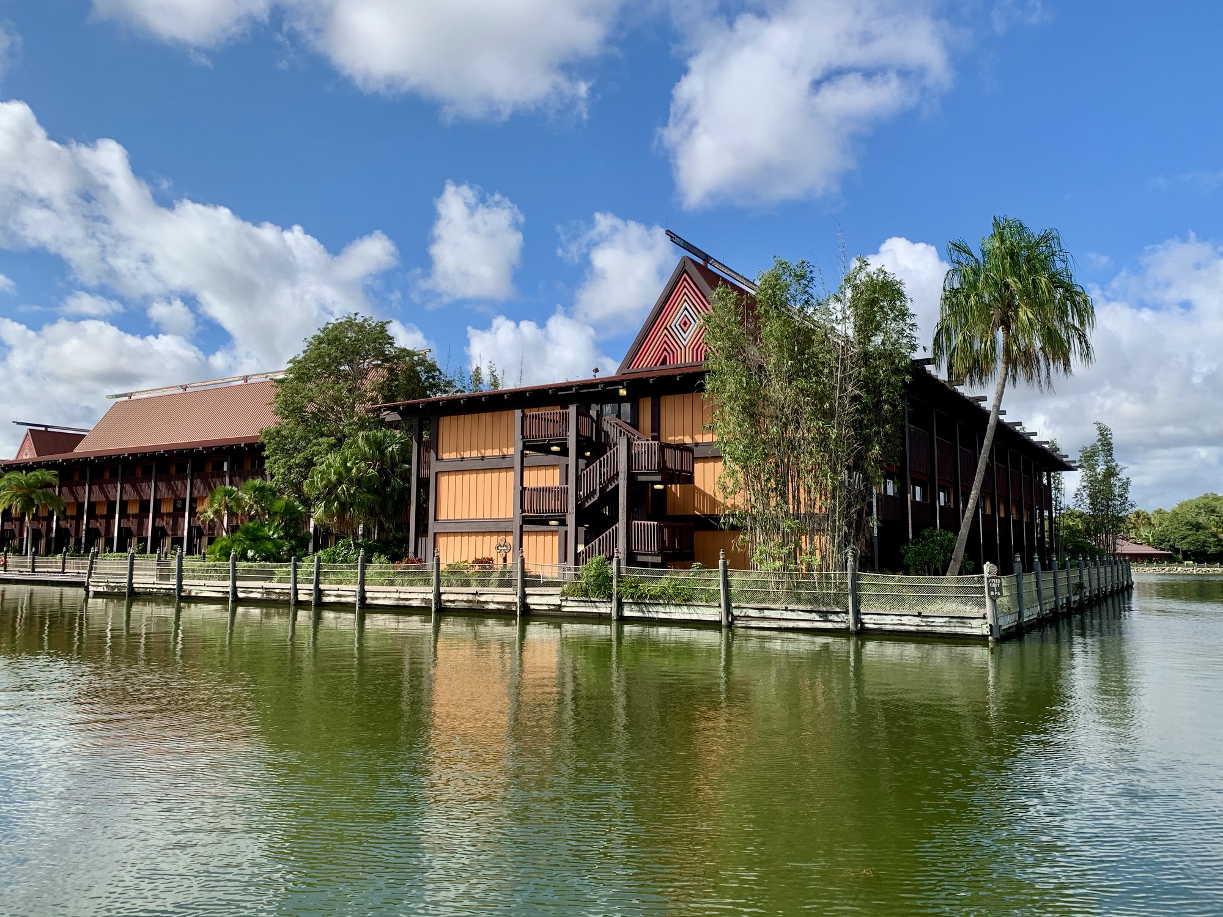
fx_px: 919
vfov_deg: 53.1
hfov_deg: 67.3
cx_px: 612
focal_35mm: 26
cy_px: 458
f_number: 1.8
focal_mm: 4.25
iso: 25
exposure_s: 1/2114
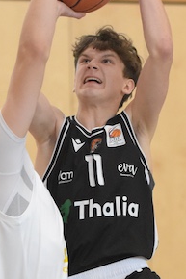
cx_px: 58
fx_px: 4523
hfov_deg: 2.4
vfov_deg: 3.5
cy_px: 394
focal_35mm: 583
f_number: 3.2
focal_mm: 110
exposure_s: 1/1000
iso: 3200
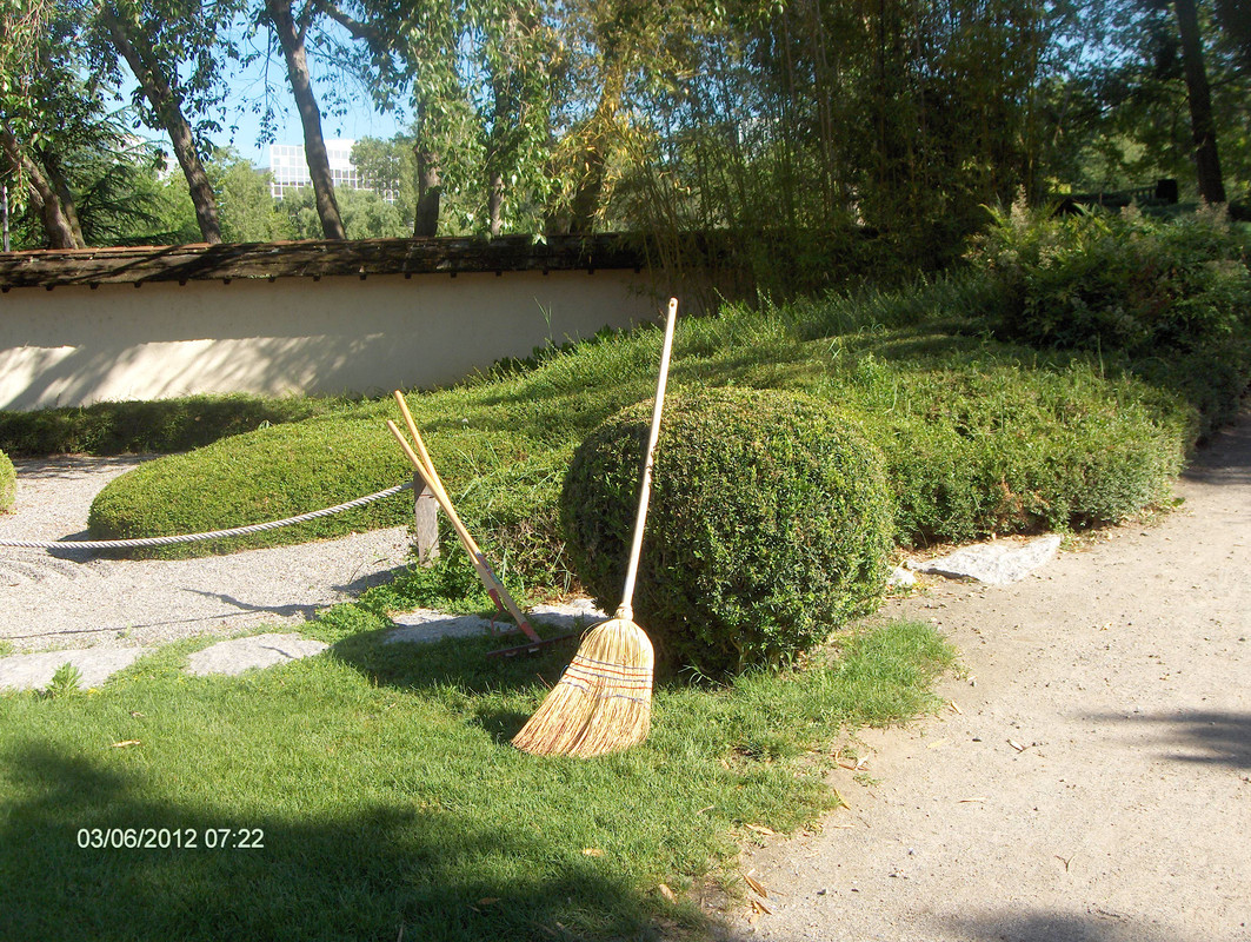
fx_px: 1411
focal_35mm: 39
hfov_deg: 47.8
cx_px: 626
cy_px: 471
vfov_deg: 36.9
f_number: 4.8
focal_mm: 8
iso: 100
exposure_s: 1/257
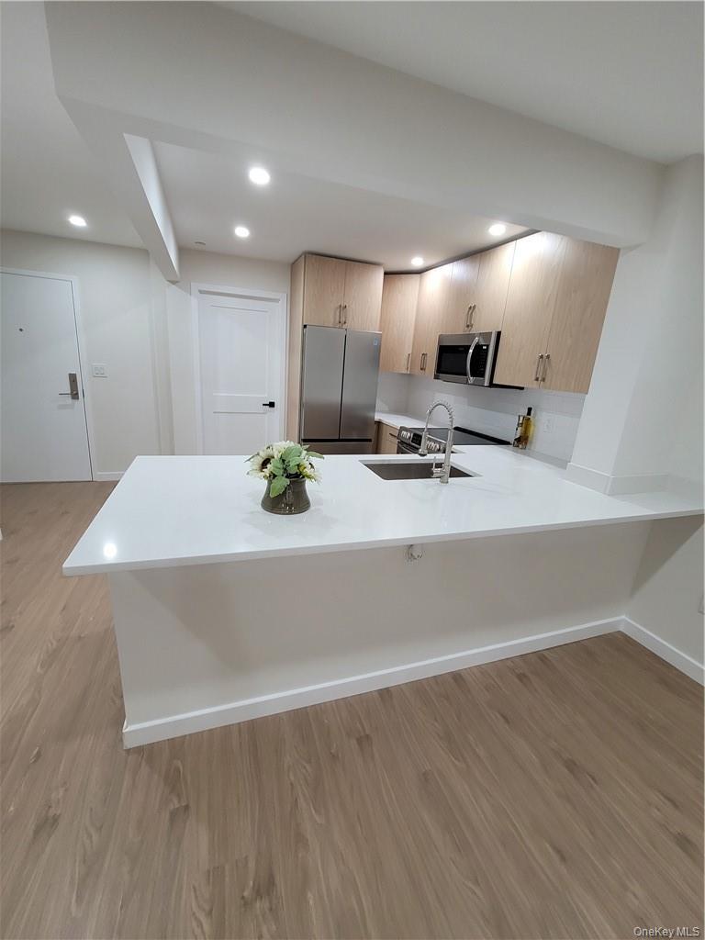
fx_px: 353
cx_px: 352
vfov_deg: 106.2
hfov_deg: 89.9
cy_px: 470
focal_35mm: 13
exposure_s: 1/60
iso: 160
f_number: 2.2
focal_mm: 2.2
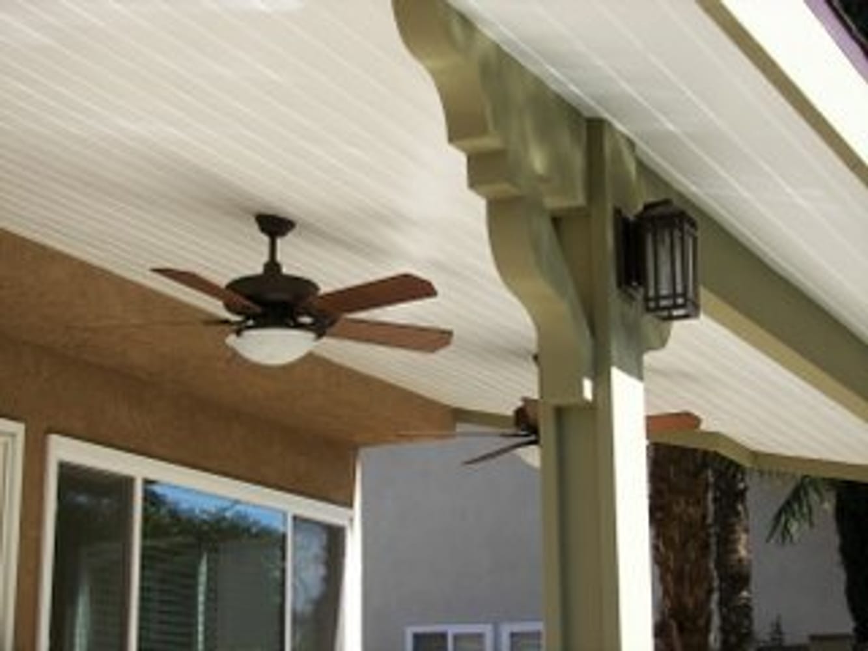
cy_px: 326
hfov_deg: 26.0
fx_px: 1881
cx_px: 434
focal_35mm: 75
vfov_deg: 19.6
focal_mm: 12.4
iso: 50
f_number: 2.8
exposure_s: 1/400
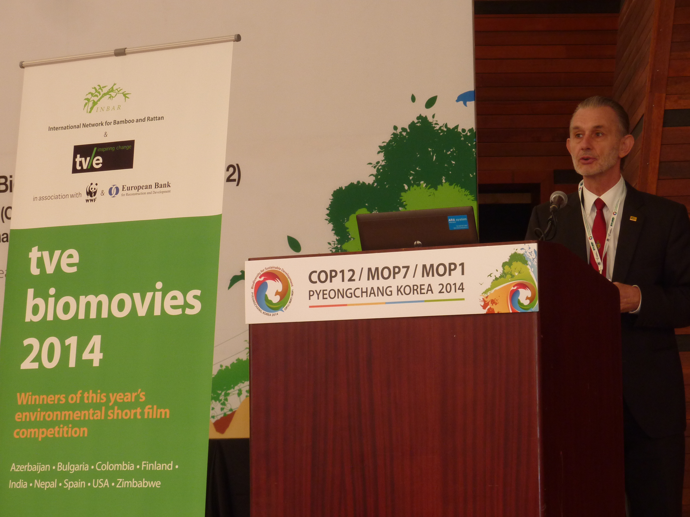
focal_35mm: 111
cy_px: 258
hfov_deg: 17.7
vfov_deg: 13.3
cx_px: 345
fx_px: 2213
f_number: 4.4
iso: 200
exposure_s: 1/40
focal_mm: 18.2
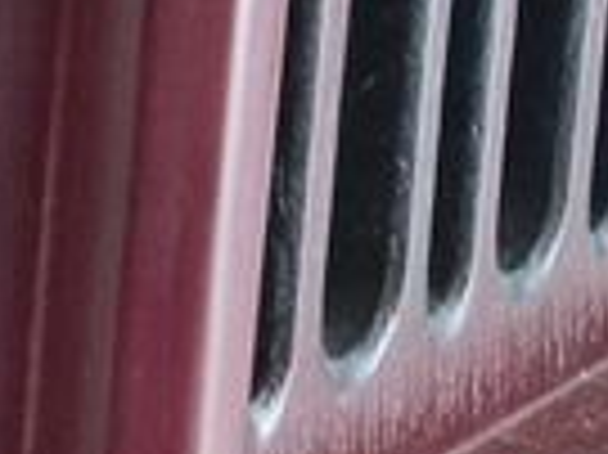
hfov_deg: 9.1
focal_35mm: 170
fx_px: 2983
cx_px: -1266
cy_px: -598
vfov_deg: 8.1
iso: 500
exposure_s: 1/50
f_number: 1.8
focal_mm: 5.4
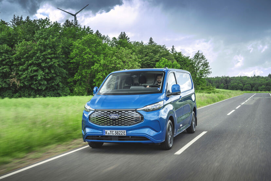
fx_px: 361
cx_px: 136
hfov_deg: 41.1
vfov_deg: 28.1
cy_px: 90
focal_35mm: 48
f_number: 6.3
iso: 50
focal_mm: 48
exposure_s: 1/40
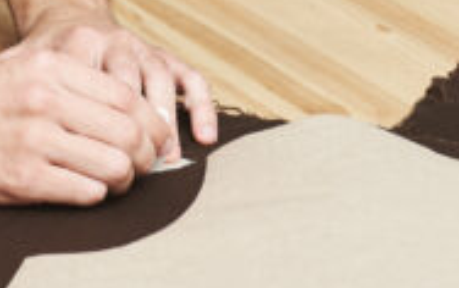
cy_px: -371
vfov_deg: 4.2
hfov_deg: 6.7
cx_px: -29
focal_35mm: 311
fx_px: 3895
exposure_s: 1/160
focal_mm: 56
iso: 100
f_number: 3.5
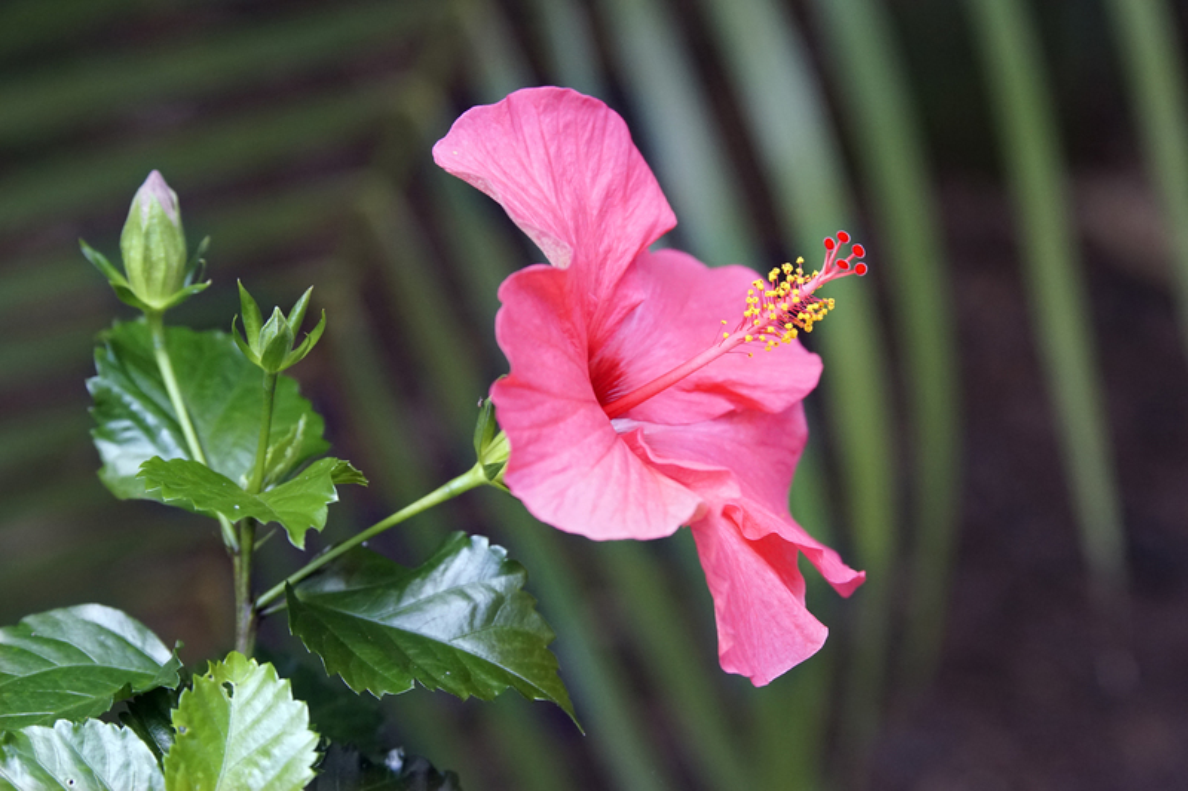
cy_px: 396
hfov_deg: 13.0
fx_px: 5196
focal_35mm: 158
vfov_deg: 8.7
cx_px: 594
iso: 1250
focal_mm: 105
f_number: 3.5
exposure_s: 1/125
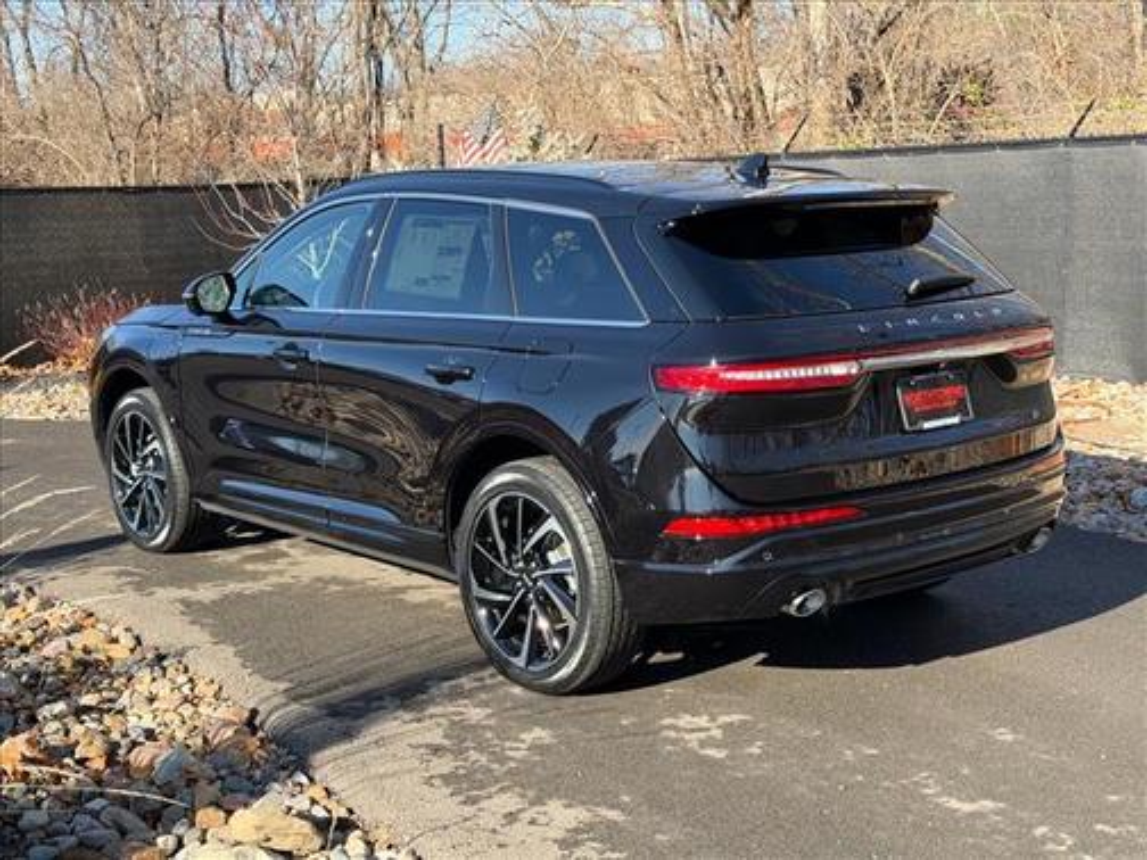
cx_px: 574
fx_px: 1590
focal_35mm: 48
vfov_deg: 30.3
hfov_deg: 39.7
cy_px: 430
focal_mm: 6.76
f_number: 1.78
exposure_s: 1/1307
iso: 80
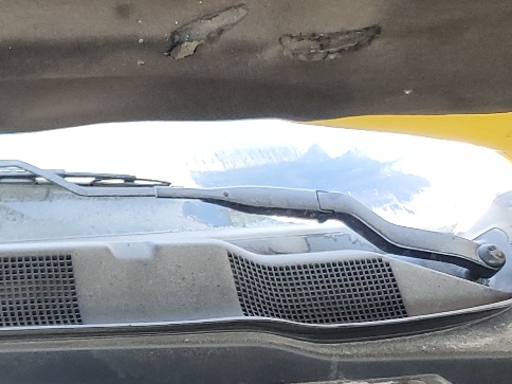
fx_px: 1272
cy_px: 437
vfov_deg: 16.6
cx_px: -289
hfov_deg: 19.4
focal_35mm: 86
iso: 70
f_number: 1.5
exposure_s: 1/120
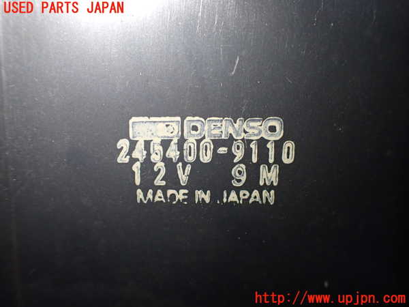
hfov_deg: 60.0
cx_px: 204
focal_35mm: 30
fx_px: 354
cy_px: 154
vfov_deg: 46.8
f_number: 2.3
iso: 320
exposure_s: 1/125
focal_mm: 5.4
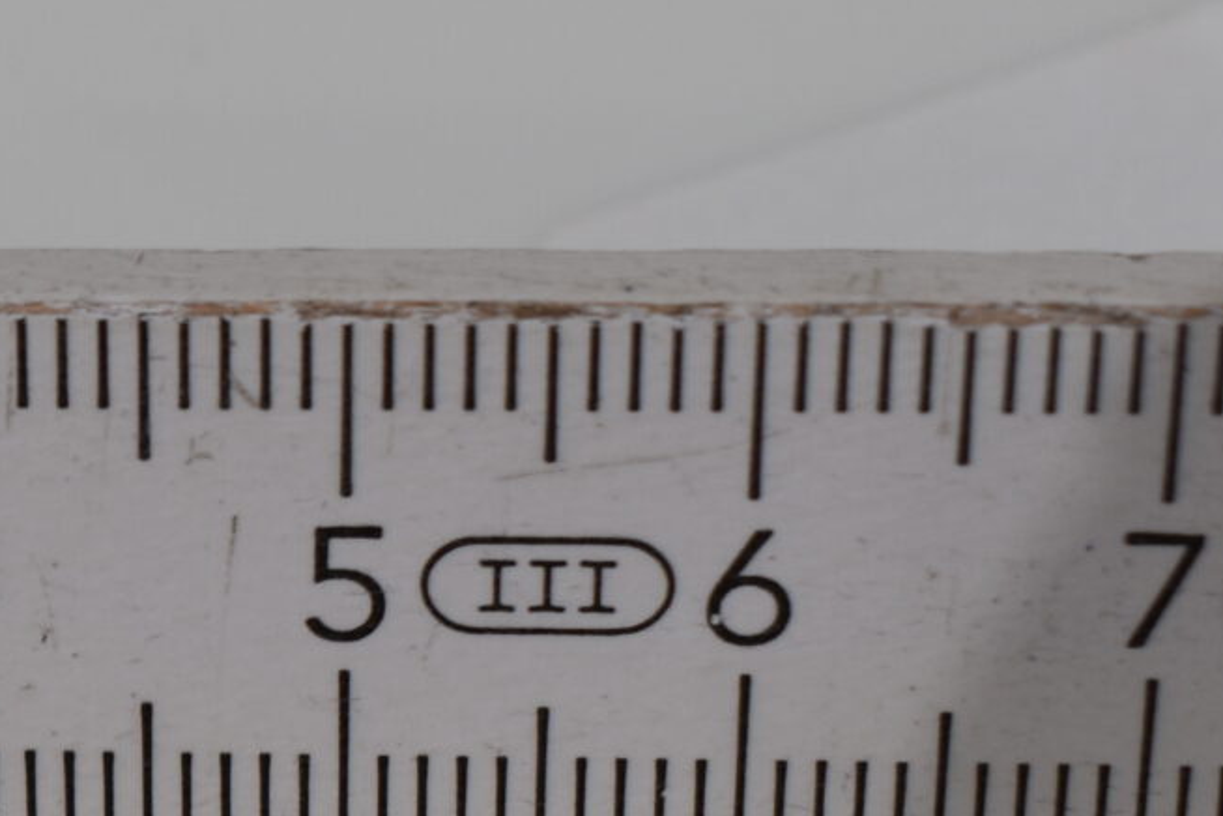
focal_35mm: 188
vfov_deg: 7.3
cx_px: -664
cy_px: 693
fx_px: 6386
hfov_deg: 10.5
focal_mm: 32
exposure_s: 1/60
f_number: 8
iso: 220
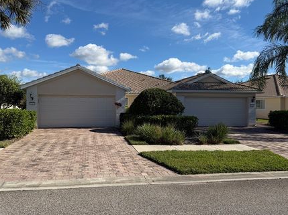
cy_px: 105
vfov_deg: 49.7
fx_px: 233
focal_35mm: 28
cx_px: 130
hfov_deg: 63.3
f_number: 1.78
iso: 80
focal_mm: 6.76
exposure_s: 1/5714
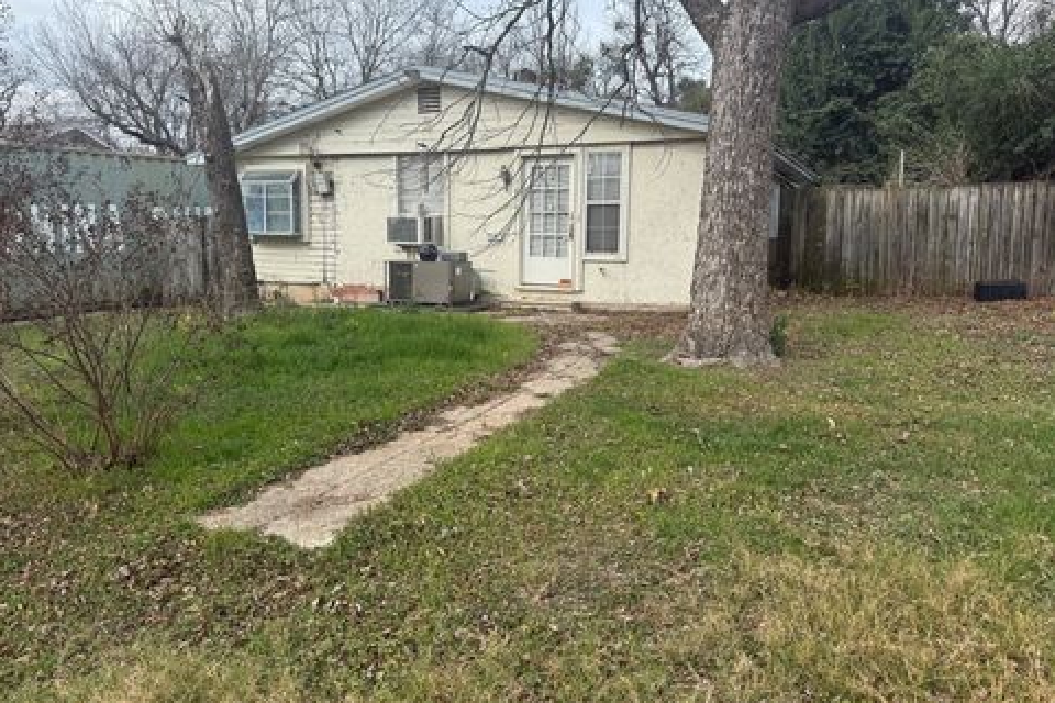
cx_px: 510
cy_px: 304
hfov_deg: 69.4
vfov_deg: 49.4
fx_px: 762
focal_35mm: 26
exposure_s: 1/2445
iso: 80
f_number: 1.78
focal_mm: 6.76
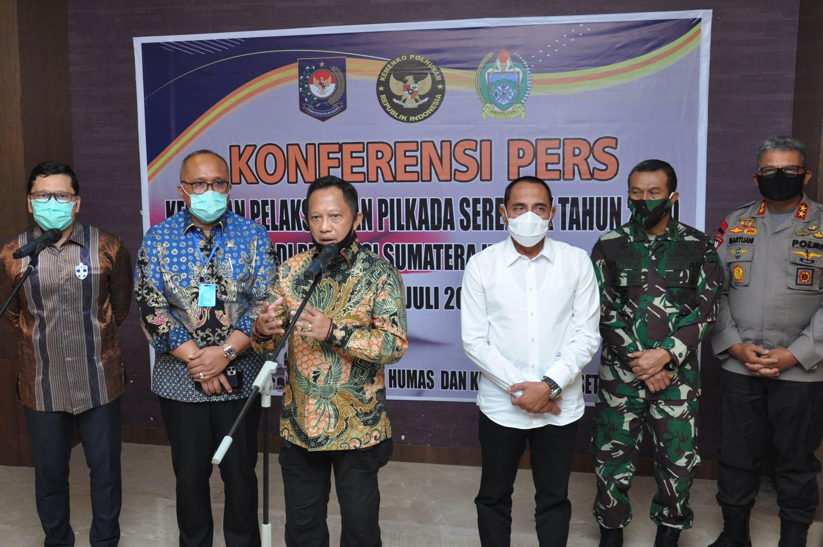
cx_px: 412
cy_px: 274
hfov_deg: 57.3
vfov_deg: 39.9
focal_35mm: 33
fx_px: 753
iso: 1600
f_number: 3.8
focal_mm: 22
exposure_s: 1/60
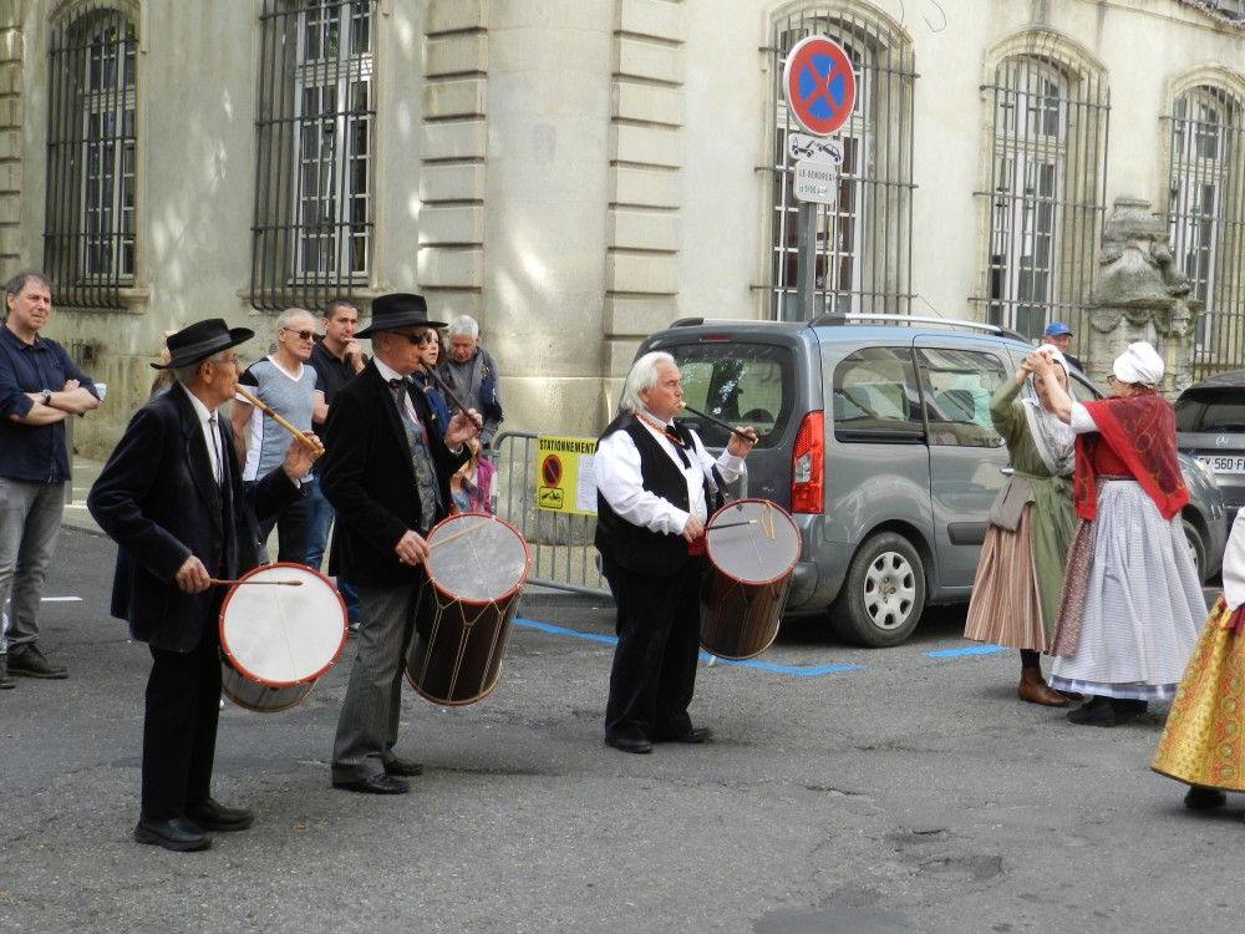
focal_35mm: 53
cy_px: 467
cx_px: 622
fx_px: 1906
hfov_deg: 36.2
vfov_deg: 27.5
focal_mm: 9.4
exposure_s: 1/125
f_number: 4.4
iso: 160
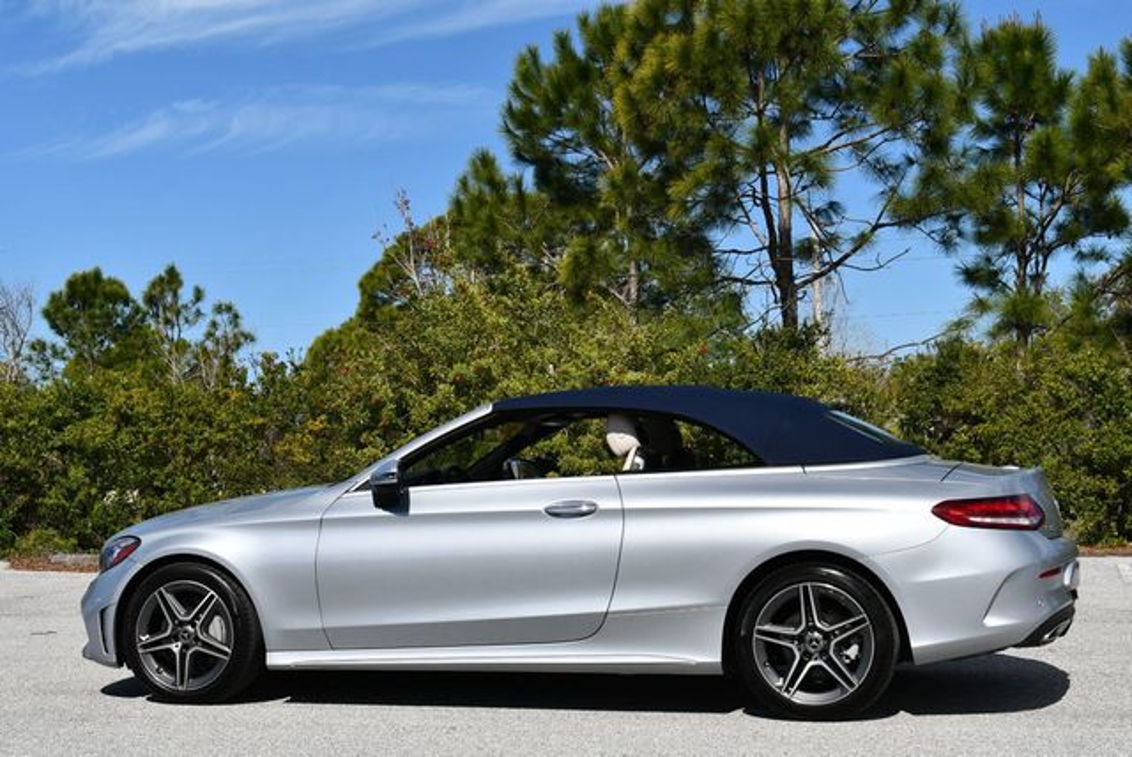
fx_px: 1762
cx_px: 566
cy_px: 378
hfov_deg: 35.6
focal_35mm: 56
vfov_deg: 24.2
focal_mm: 28
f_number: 9
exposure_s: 1/320
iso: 100
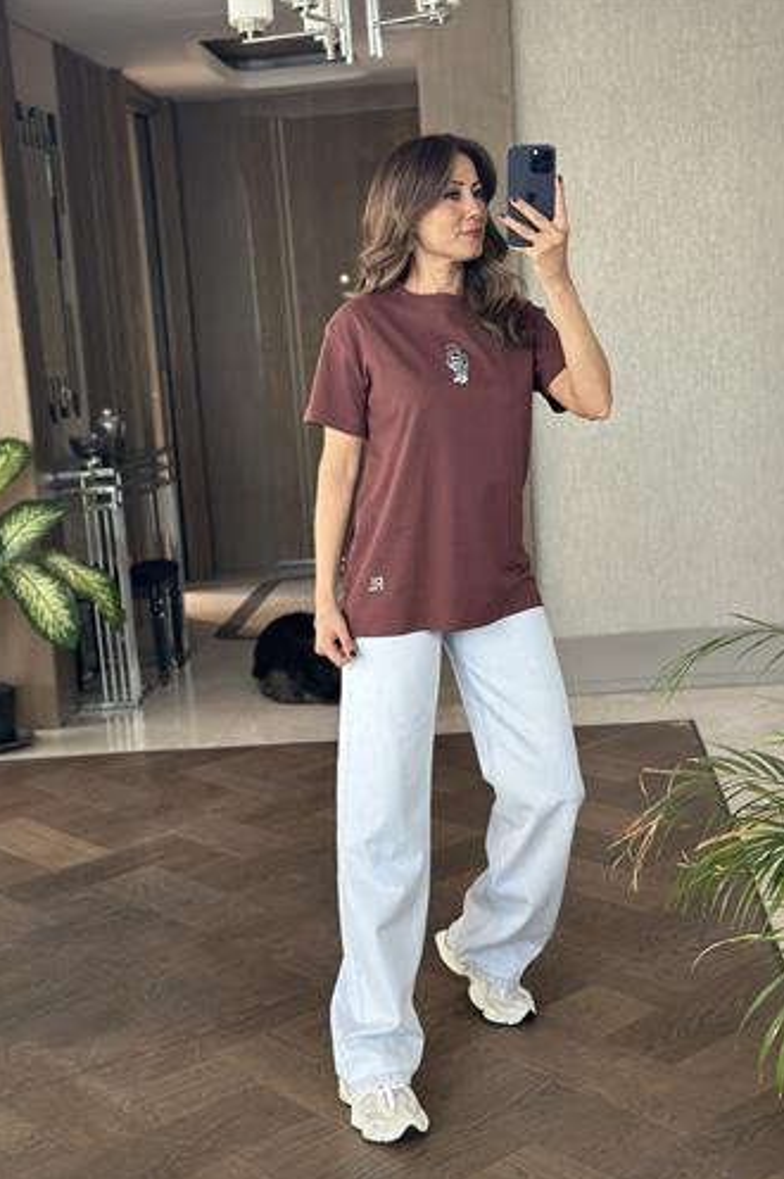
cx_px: 406
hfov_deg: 26.4
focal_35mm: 51
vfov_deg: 38.9
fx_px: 1668
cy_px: 592
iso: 125
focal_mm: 6.86
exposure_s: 1/60
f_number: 1.78
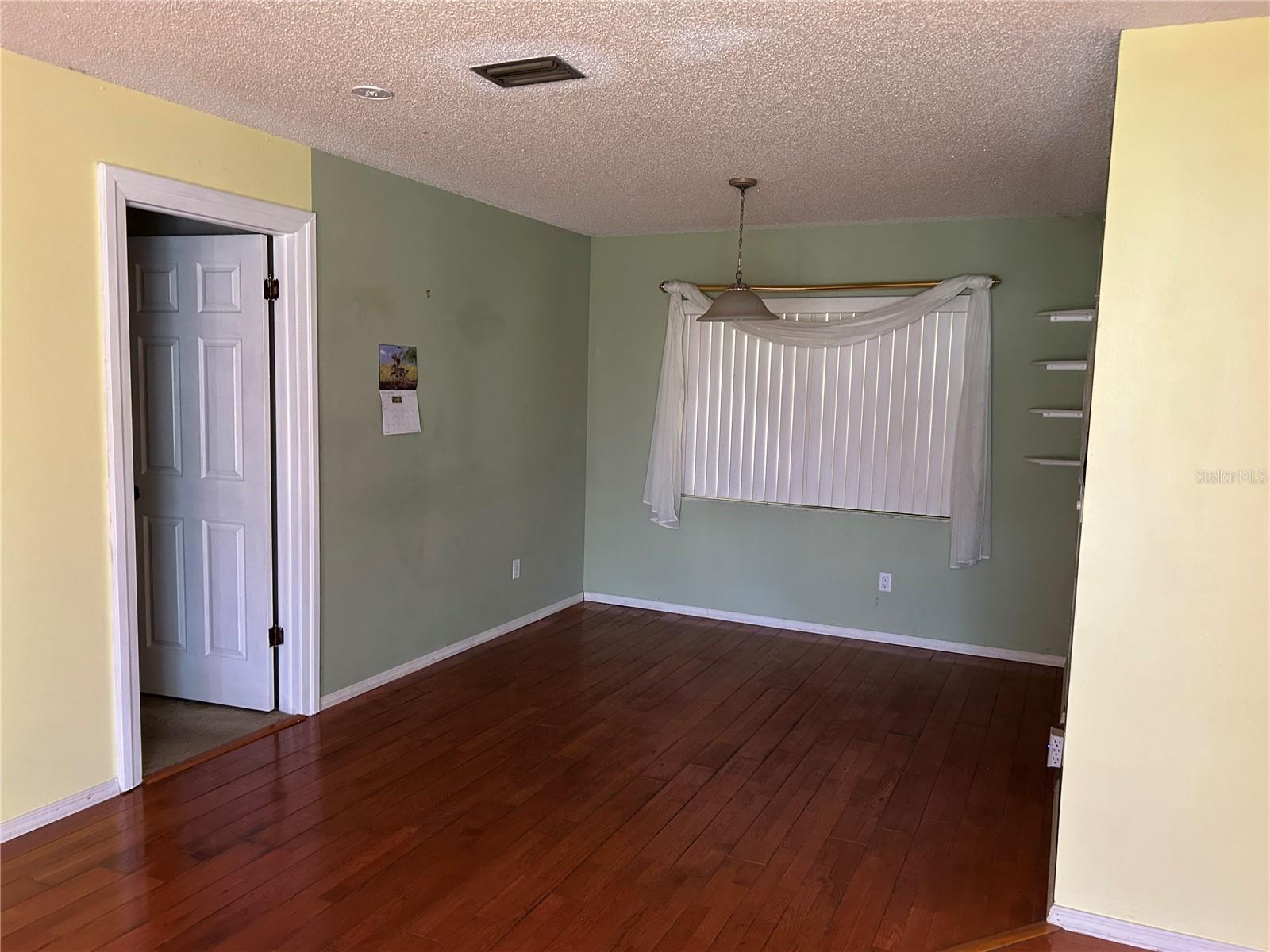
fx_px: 954
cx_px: 635
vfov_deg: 53.1
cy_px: 476
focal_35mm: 26
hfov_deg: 67.3
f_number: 1.5
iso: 250
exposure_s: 1/60
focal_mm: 5.7
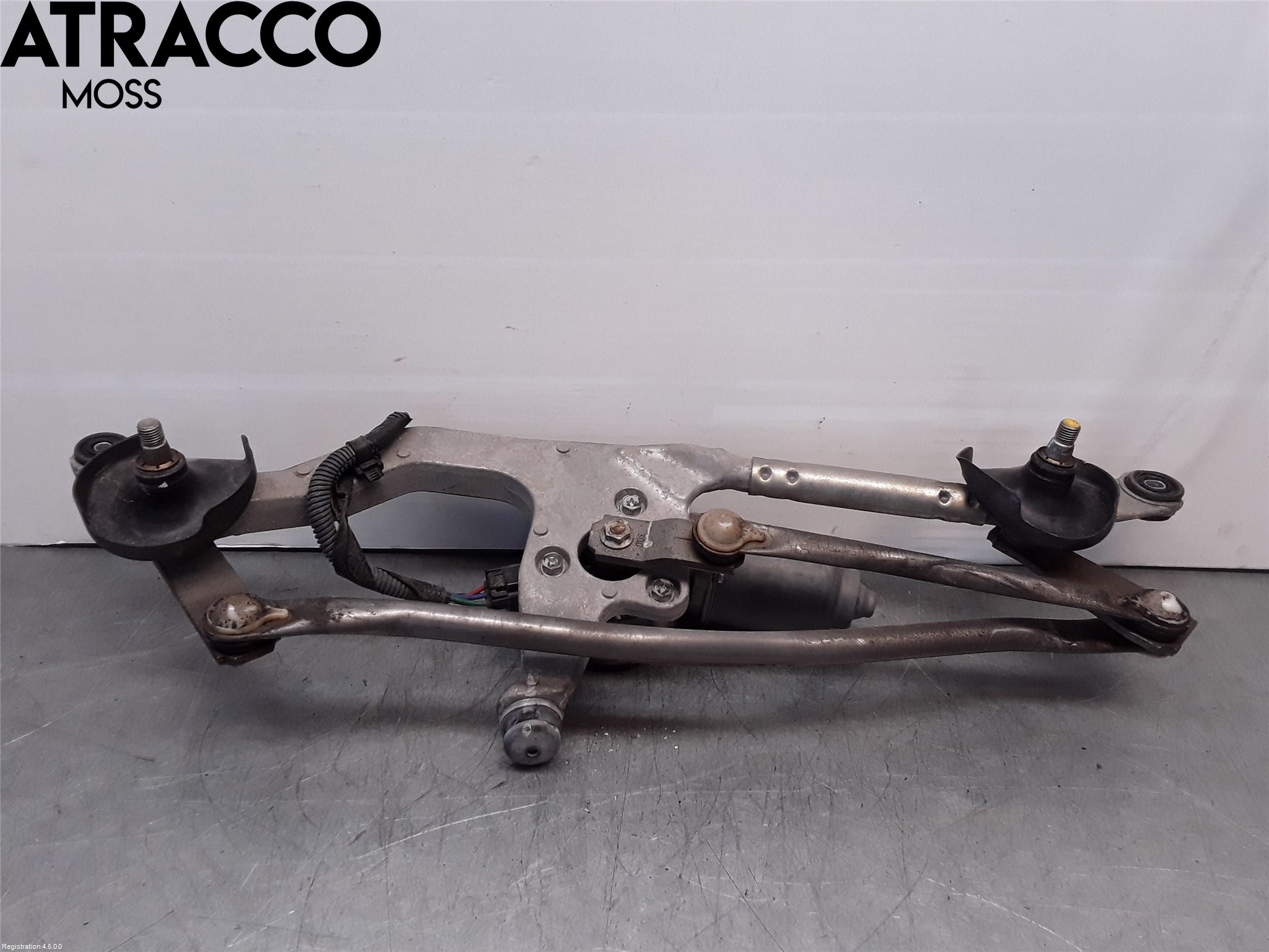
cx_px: 634
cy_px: 476
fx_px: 1026
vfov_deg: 49.7
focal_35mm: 28
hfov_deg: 63.4
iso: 100
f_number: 1.9
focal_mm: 2.91
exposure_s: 1/214
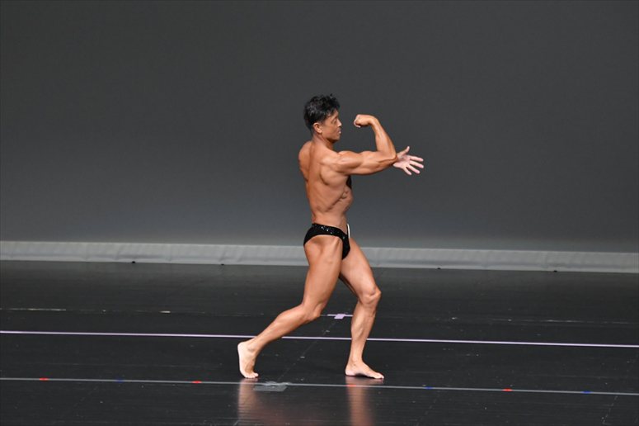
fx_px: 5056
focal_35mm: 285
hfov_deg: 7.2
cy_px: 213
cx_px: 320
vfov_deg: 4.8
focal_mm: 190
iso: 4000
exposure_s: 1/400
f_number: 5.6
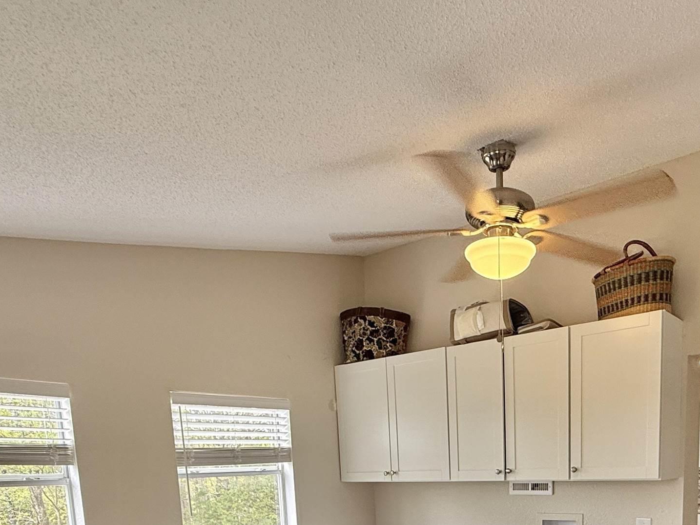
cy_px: 555
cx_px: 456
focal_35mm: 30
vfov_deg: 39.6
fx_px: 607
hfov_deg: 58.8
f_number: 2.2
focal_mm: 2.22
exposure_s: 1/120
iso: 125
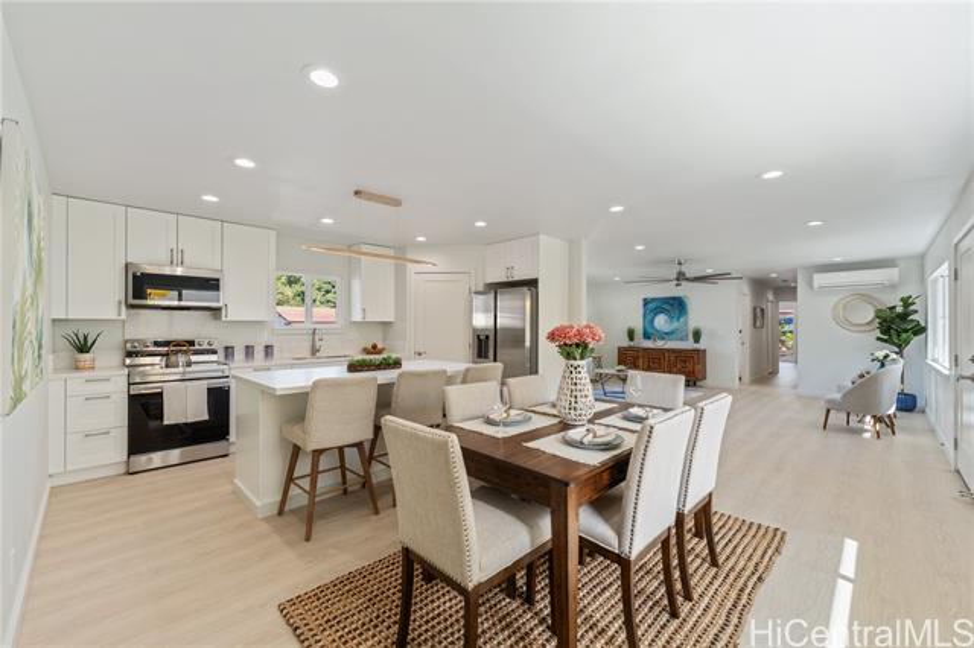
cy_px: 324
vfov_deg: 78.4
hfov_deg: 101.6
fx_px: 397
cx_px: 487
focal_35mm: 15
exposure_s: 1/160
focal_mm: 14.7
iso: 400
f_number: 4.5
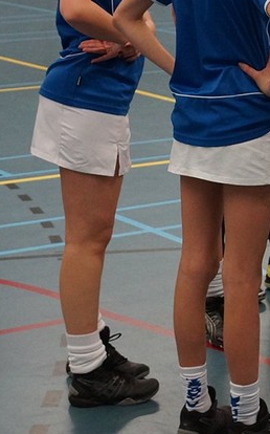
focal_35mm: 106
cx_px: 391
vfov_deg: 19.6
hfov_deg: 11.8
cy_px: 134
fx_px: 1251
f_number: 3.5
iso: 1000
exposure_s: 1/160
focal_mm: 28
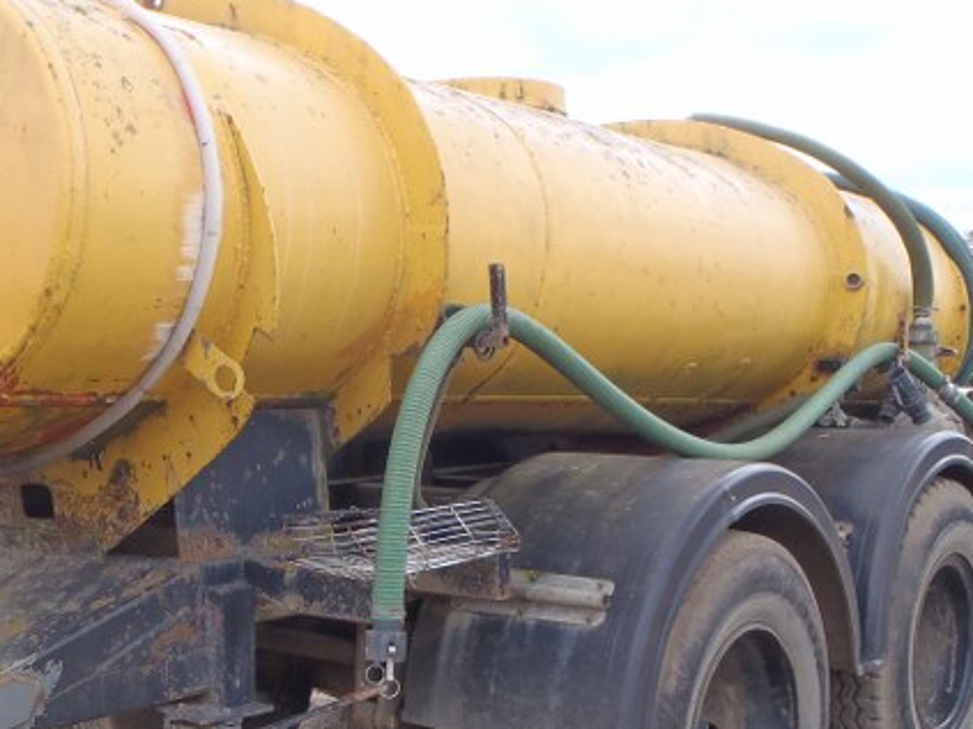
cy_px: 488
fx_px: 1489
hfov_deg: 35.2
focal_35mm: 53
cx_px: 214
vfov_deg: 27.3
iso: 80
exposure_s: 1/160
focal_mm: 5
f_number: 4.5
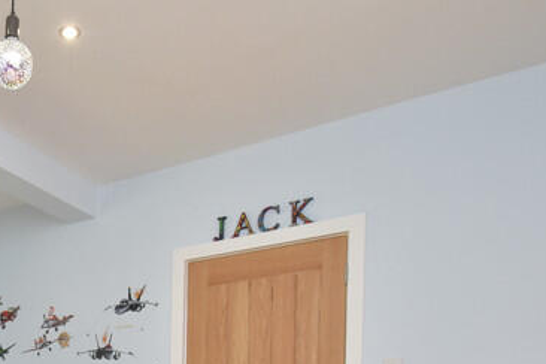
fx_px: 637
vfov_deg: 27.9
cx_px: 91
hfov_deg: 43.7
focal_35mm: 42
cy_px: 438
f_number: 9
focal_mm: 10
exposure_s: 1/60
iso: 1000
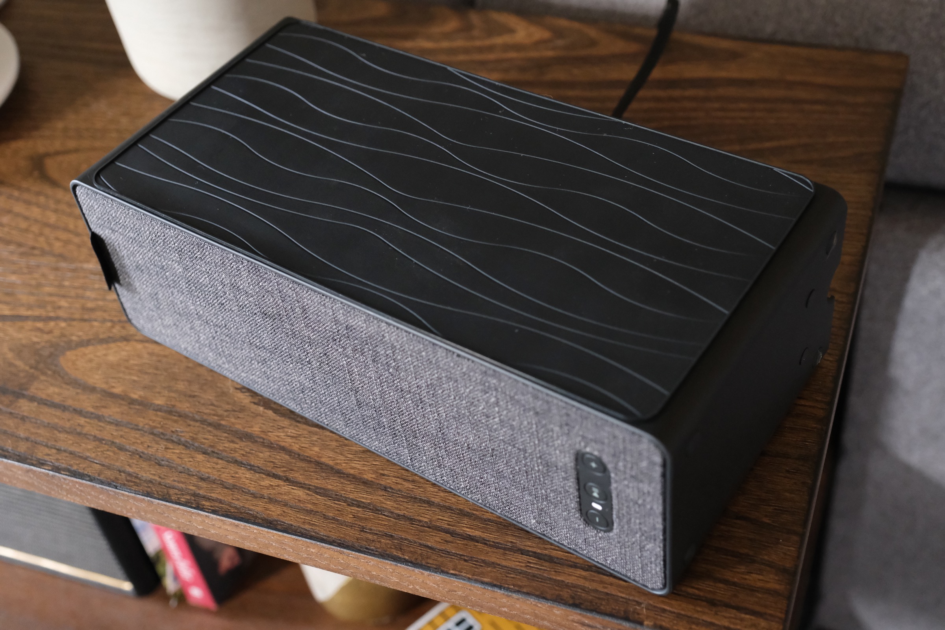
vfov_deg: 28.6
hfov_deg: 41.9
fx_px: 1234
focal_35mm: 47
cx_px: 472
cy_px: 315
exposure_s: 1/80
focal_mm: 31.1
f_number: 3.6
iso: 6400
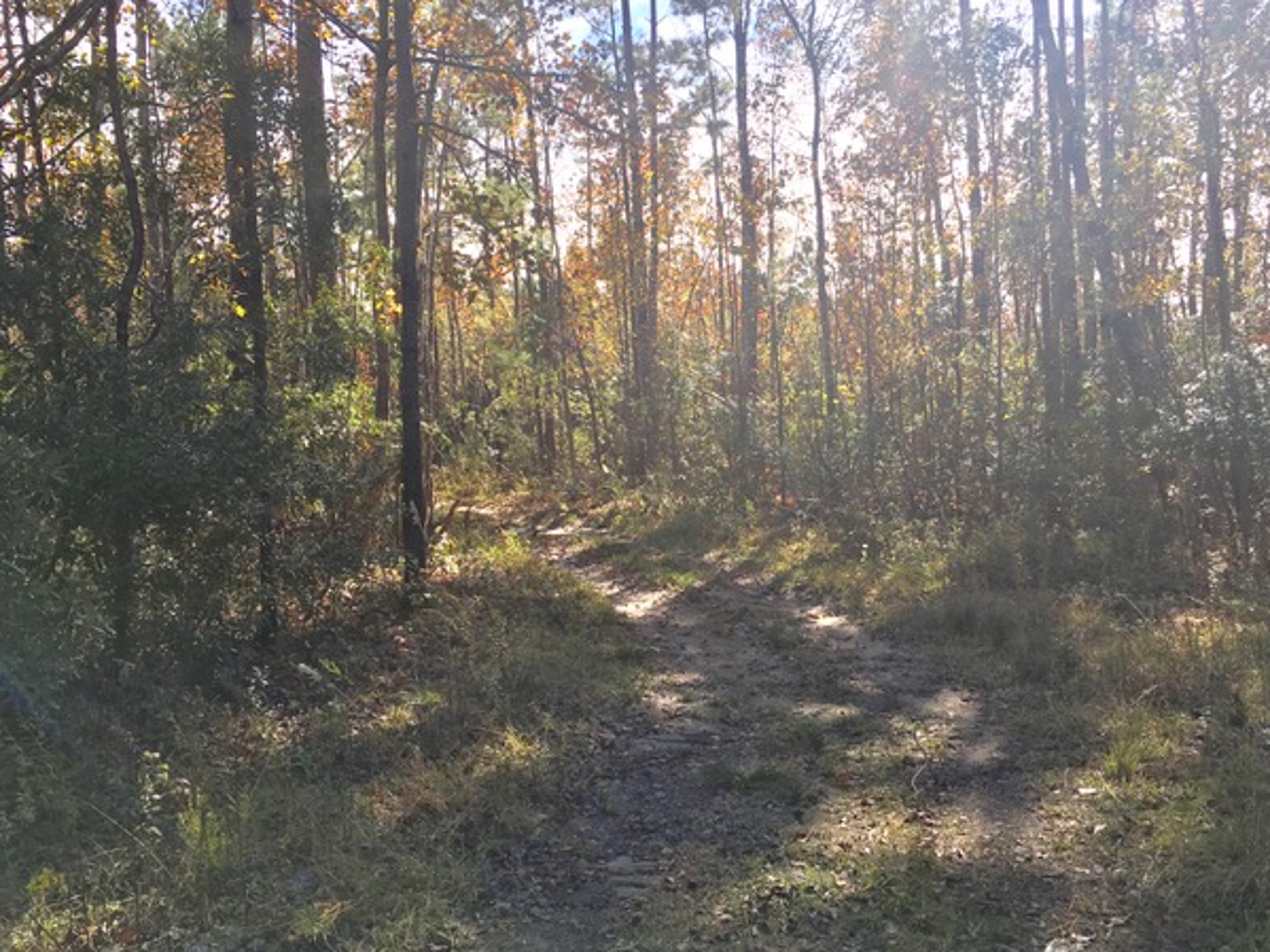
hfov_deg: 58.3
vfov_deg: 45.4
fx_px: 1137
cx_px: 662
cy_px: 492
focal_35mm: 31
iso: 25
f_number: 2.2
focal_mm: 4.15
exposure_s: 1/591
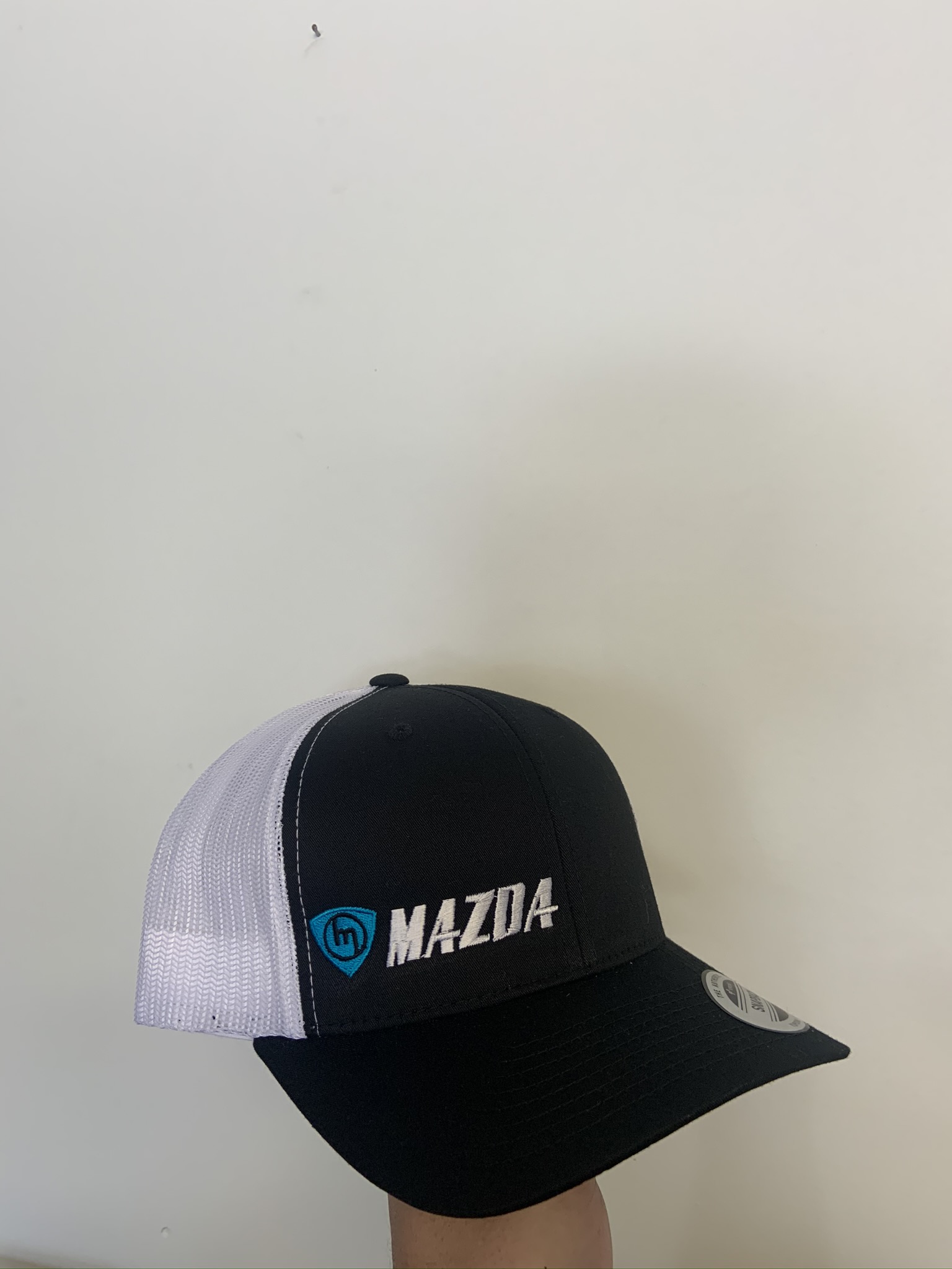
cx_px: 476
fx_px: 953
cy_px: 634
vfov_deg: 67.3
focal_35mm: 26
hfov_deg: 53.1
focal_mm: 4.25
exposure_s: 1/100
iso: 64
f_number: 1.8
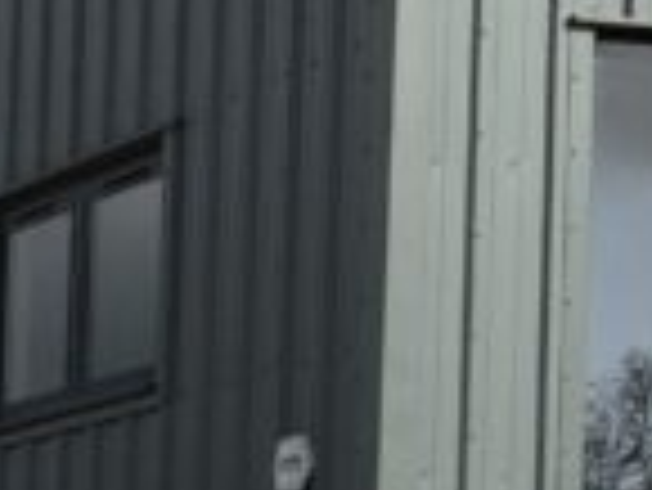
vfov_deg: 7.0
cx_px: -868
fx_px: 3864
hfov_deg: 8.8
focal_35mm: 205
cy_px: 922
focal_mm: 3
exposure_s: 1/2667
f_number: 1.8
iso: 16
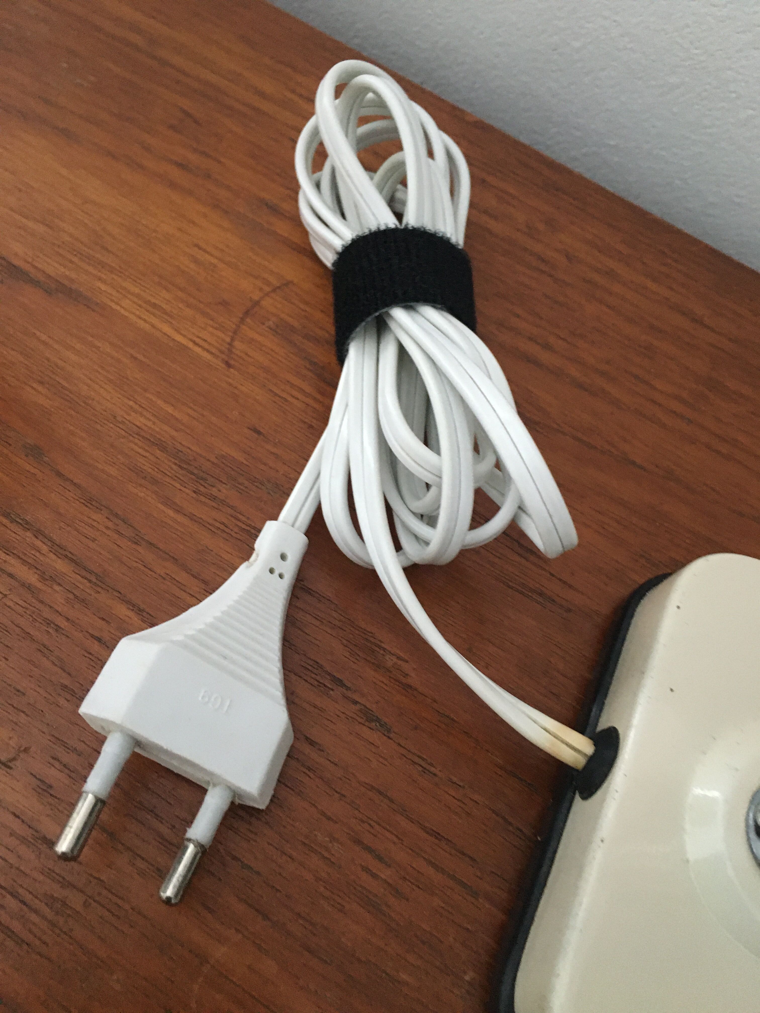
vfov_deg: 61.7
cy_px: 506
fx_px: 849
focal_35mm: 29
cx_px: 380
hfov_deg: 48.2
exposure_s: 1/17
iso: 200
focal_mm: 4.15
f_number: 2.2
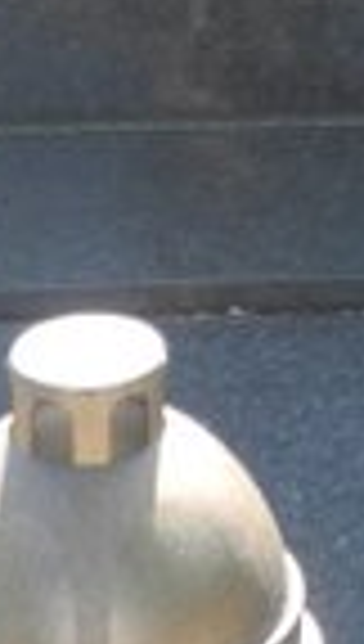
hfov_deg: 2.9
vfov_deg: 5.1
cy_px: -689
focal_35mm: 414
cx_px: 944
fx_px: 7066
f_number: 4
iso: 100
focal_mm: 14.5
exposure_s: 1/100
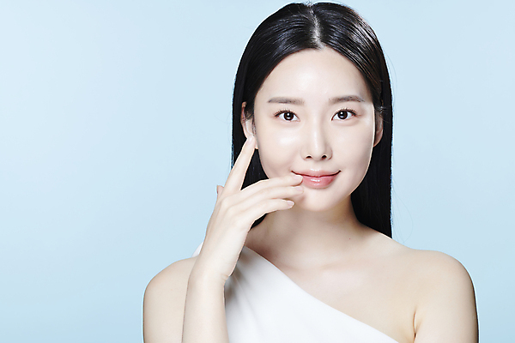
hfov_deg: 19.5
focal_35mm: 105
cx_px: 258
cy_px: 172
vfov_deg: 13.0
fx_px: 1502
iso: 64
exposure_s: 1/125
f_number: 16
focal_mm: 105
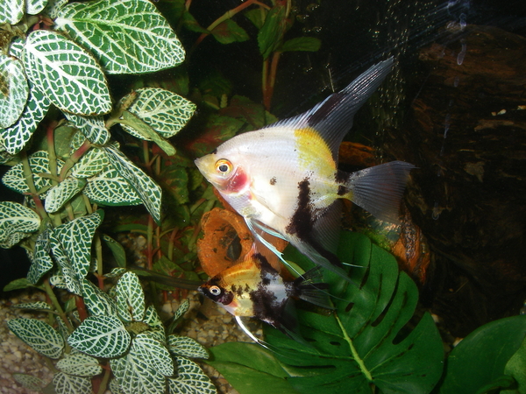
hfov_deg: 49.0
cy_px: 197
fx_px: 577
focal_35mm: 38
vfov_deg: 37.7
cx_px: 263
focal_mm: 6.3
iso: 64
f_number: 6.6
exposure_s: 1/40
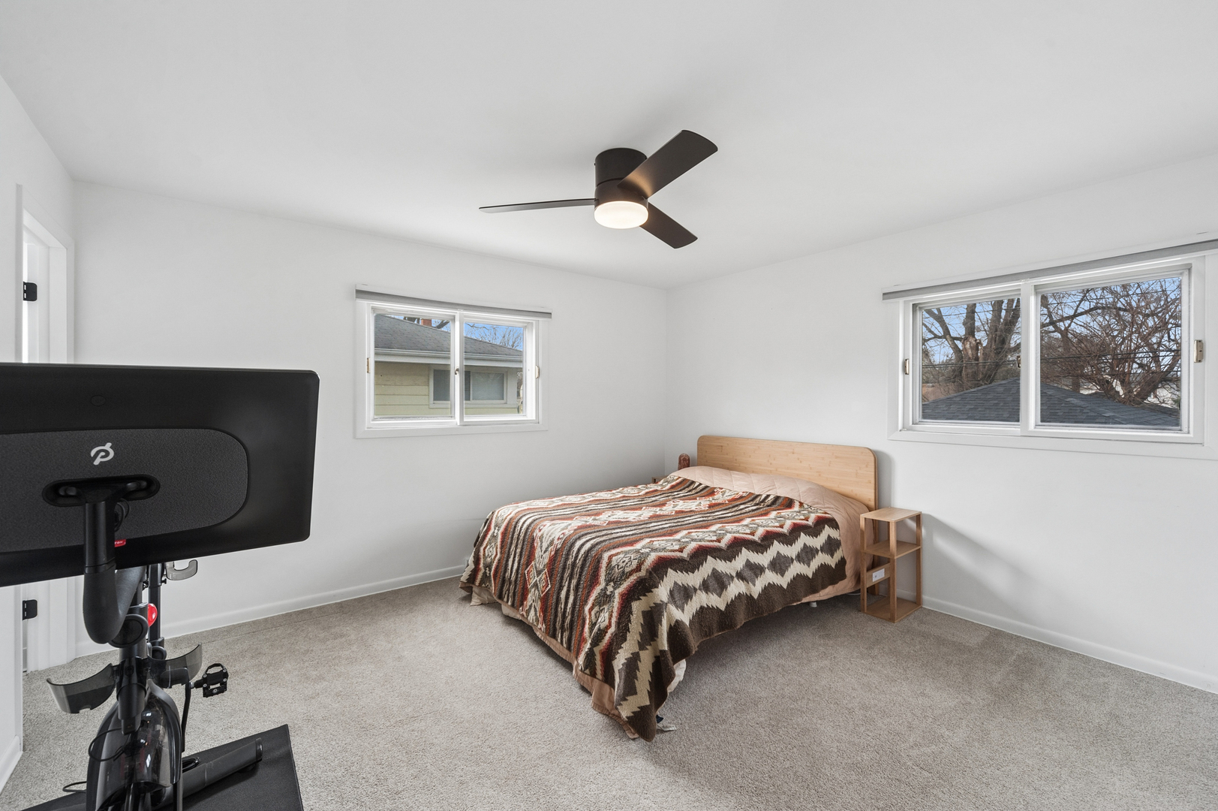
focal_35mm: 15
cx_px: 609
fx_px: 507
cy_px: 406
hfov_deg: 100.4
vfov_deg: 77.3
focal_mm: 15
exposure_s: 1/50
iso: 400
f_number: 8
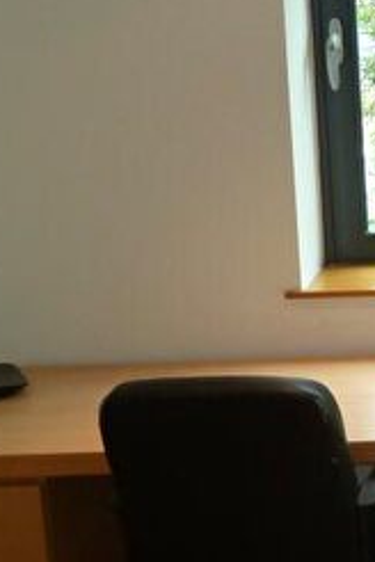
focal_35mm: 74
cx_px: 693
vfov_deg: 27.3
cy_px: 218
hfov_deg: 15.6
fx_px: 1156
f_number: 3.3
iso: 125
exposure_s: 1/30
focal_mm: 4.1
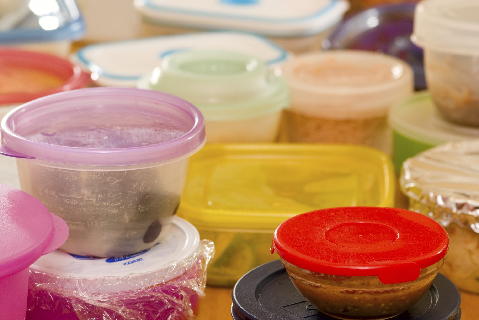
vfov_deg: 7.4
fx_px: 2469
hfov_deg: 11.1
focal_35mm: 186
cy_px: 139
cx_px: 211
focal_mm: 105
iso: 100
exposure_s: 2
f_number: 5.6
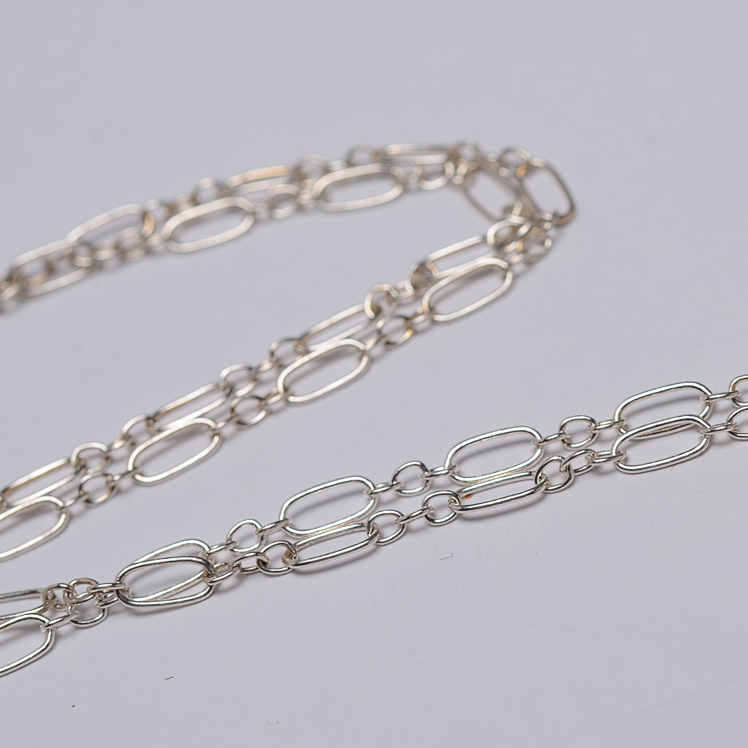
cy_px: 407
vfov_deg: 13.0
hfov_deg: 12.9
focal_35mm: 134
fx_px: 3276
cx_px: 644
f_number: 11
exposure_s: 1/80
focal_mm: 60
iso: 100
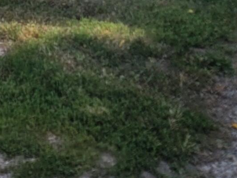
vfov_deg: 9.5
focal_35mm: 146
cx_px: -40
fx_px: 1000
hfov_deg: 13.2
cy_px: -177
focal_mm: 5.4
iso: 40
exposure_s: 1/2204
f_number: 1.8
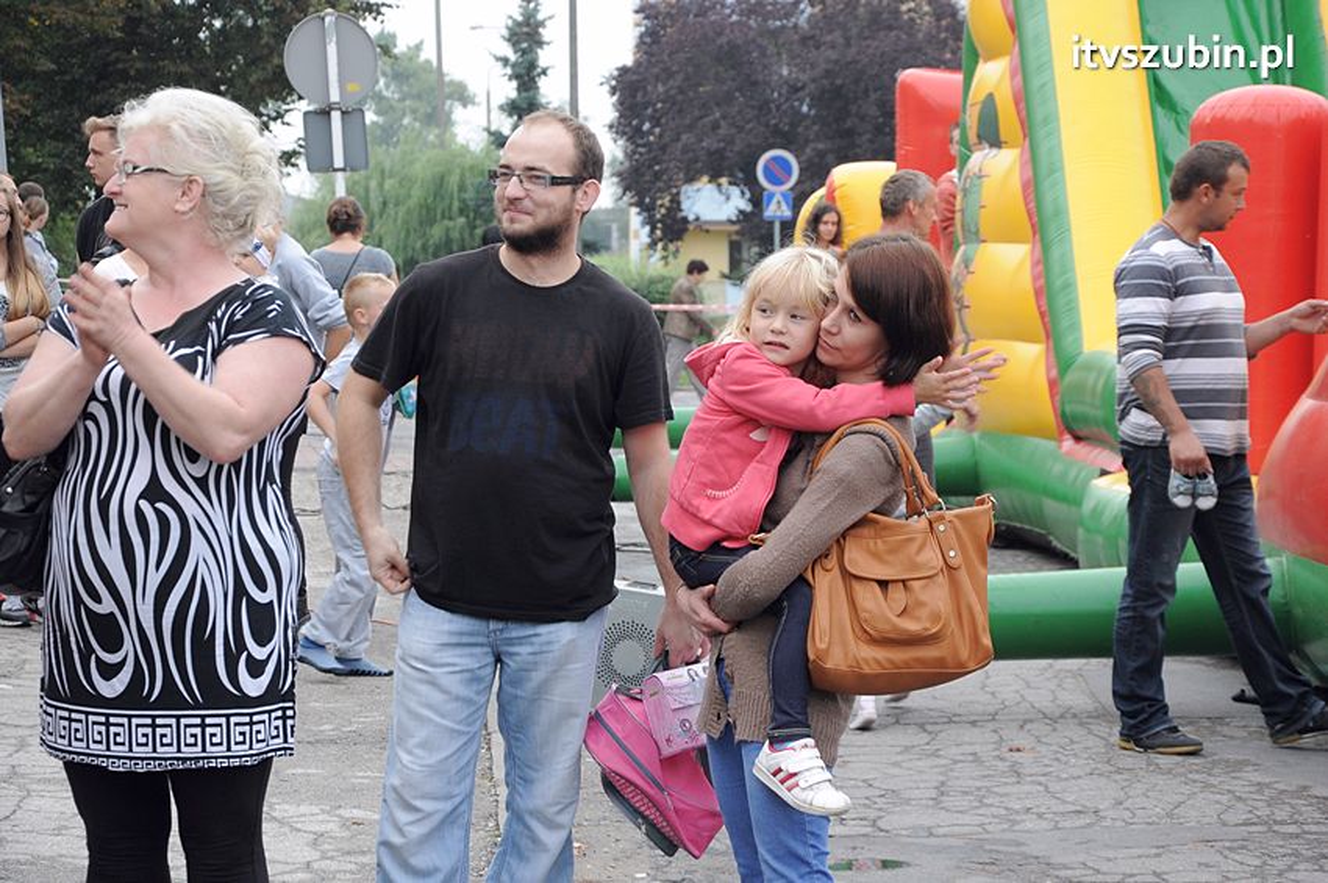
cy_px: 442
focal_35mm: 112
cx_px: 664
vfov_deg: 12.2
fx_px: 4146
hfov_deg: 18.2
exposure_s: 1/80
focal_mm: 75
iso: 500
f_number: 7.1
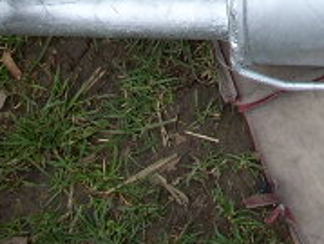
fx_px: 1238
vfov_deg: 10.6
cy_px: -186
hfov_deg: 14.3
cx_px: 413
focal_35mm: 132
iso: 64
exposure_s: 1/369
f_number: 2.8
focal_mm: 6.2
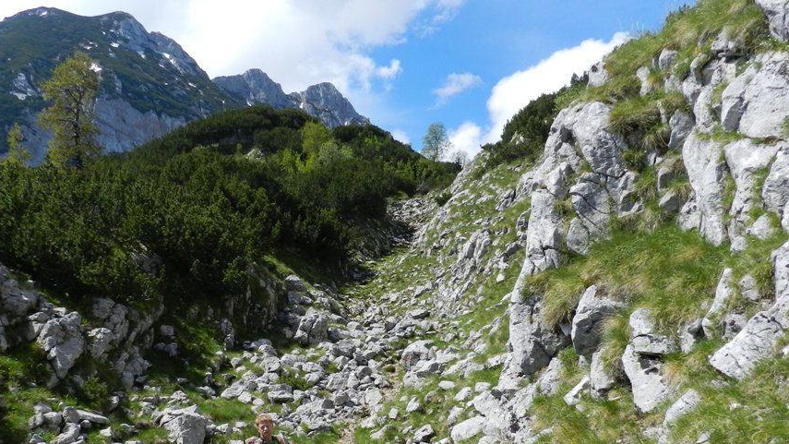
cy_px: 325
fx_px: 628
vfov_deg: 38.1
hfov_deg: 64.1
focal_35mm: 30
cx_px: 343
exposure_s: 1/1000
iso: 160
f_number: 4
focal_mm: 4
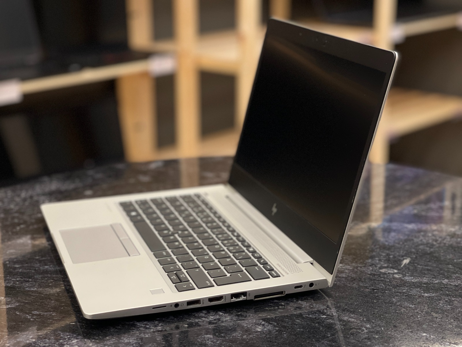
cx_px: 231
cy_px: 174
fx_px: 854
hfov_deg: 30.3
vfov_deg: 22.9
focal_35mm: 64
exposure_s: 1/72
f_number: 2.2
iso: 250
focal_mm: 7.5
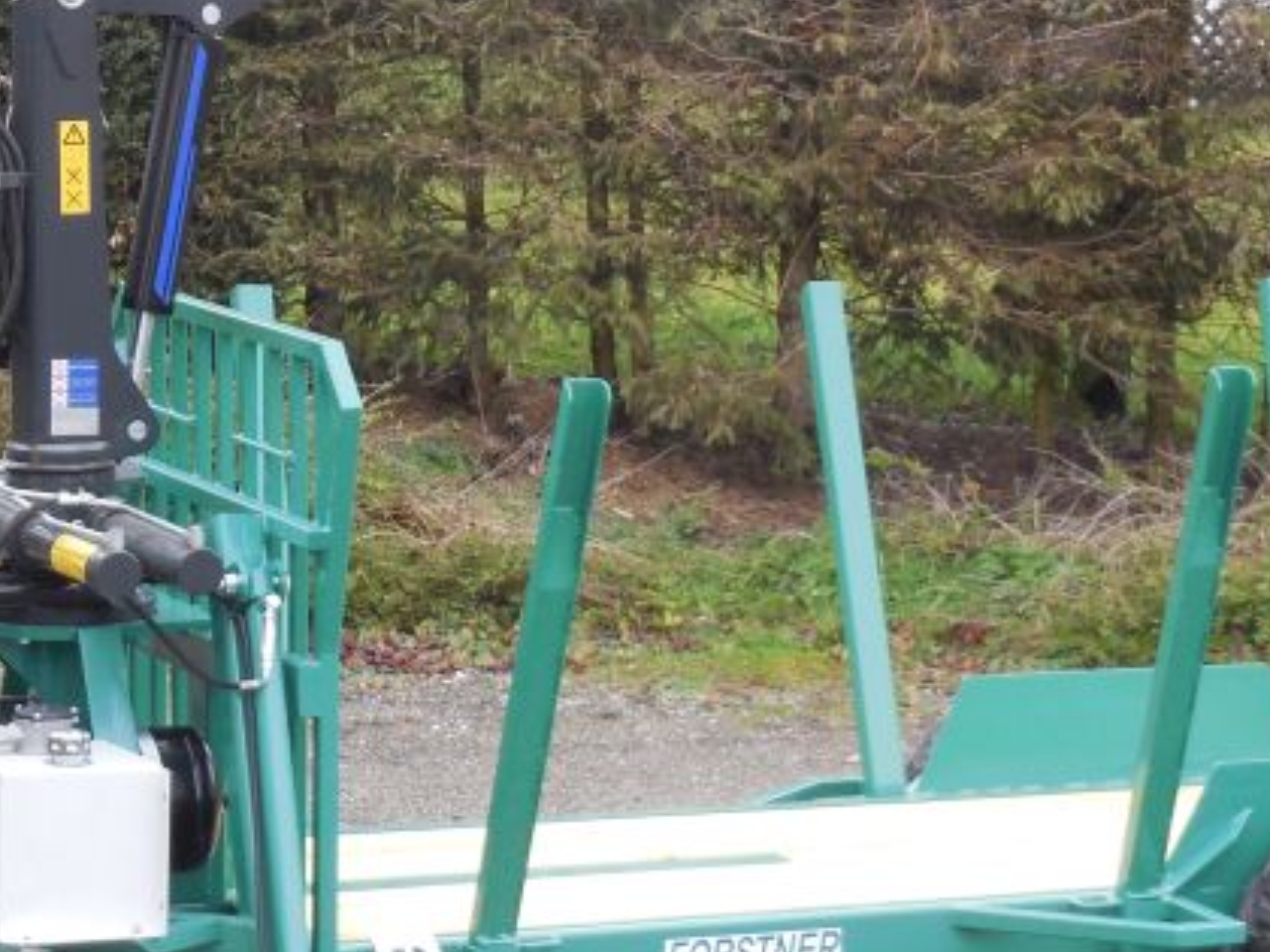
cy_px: 523
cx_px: 720
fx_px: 5907
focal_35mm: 161
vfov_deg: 9.2
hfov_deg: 12.3
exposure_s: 1/30
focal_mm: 10.9
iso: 160
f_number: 4.2
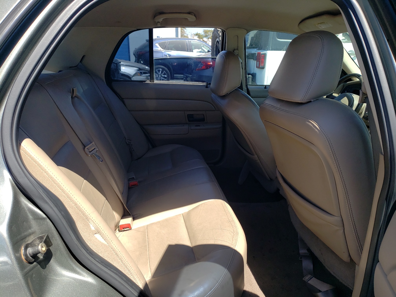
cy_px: 148
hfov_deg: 67.3
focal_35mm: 26
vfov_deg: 53.1
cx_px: 198
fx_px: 297
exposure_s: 1/1111
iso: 50
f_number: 1.5
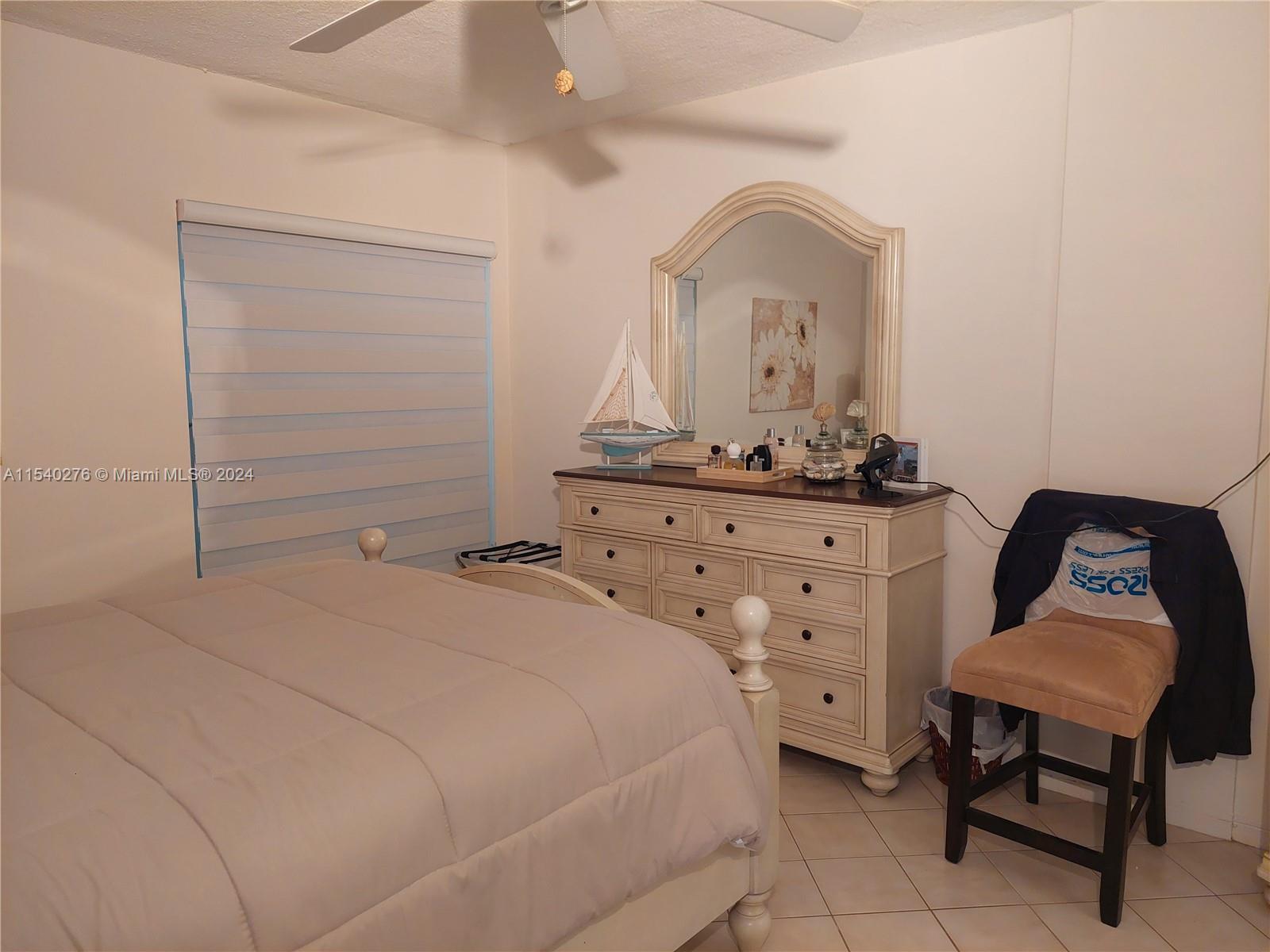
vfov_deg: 56.8
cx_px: 635
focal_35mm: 24
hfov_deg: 71.6
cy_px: 476
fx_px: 881
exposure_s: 1/60
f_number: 1.8
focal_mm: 5.23
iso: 200
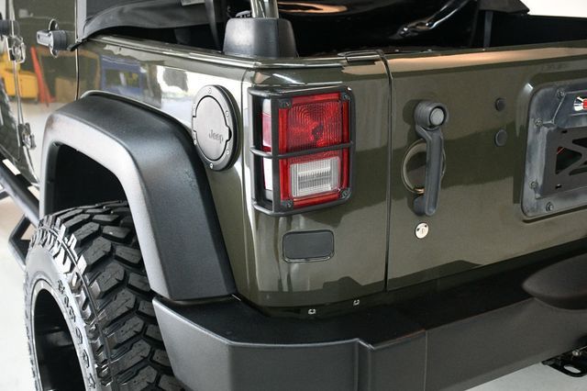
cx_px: 294
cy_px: 196
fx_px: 782
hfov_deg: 41.1
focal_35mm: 48
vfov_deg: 28.0
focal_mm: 32
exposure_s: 1/125
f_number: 4
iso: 3200
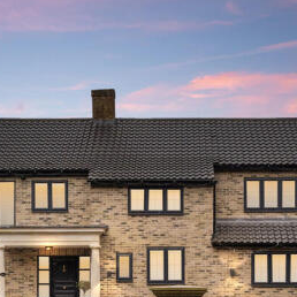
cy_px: 240
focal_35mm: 80
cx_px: 167
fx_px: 777
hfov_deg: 21.6
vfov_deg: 21.4
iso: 500
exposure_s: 1/500
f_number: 7.1
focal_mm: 25
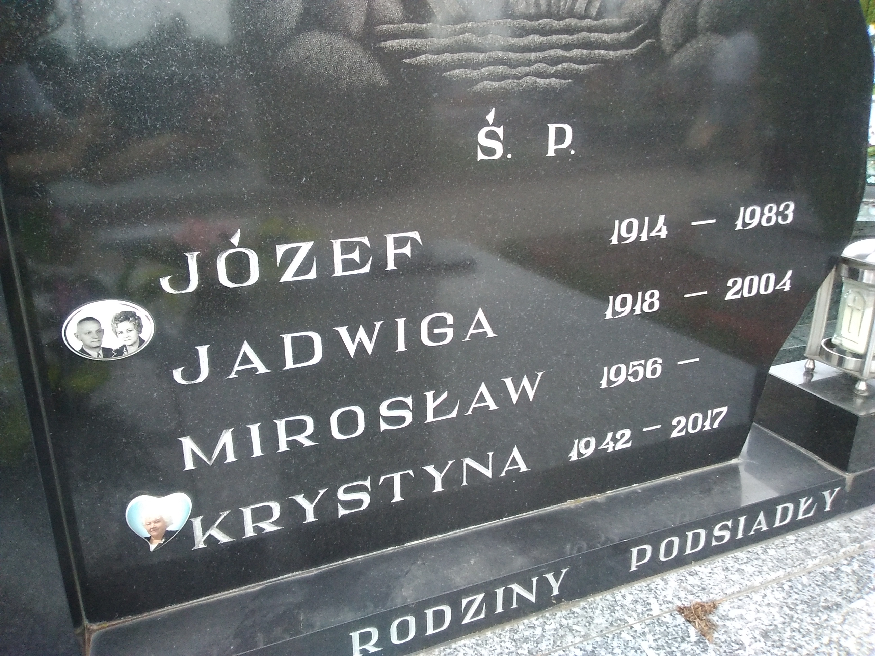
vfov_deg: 48.2
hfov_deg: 61.7
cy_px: 328
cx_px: 438
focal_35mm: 29
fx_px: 733
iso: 180
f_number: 2.4
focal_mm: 2.39
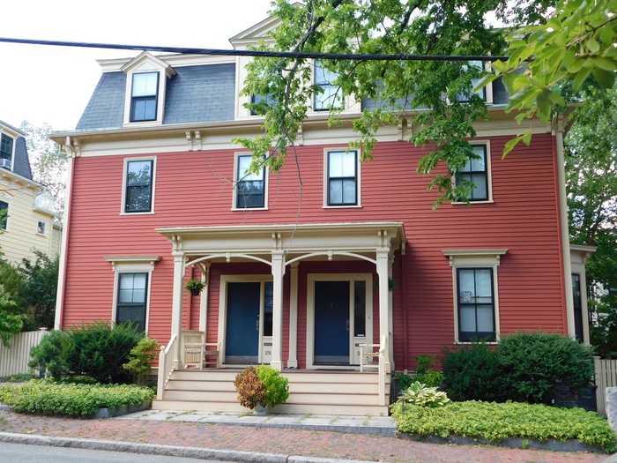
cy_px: 232
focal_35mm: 36
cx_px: 308
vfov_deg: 39.7
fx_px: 642
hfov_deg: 51.4
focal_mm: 6.3
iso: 125
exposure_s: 1/160
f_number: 3.5
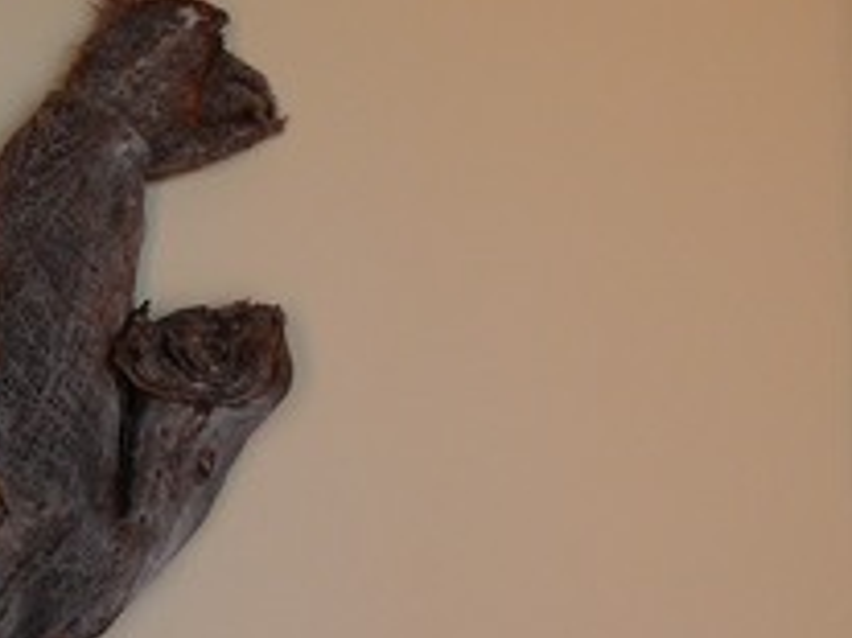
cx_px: -494
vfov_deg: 11.0
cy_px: 231
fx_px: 3296
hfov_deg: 13.7
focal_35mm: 134
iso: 100
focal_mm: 7.9
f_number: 2.8
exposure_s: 1/80
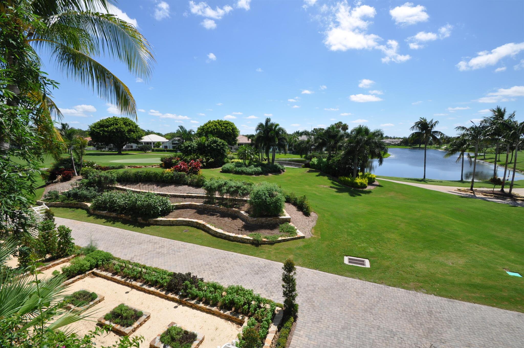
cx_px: 262
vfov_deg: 77.2
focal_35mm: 15
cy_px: 174
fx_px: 218
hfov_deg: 100.5
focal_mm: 10
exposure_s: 1/400
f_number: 10
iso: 200
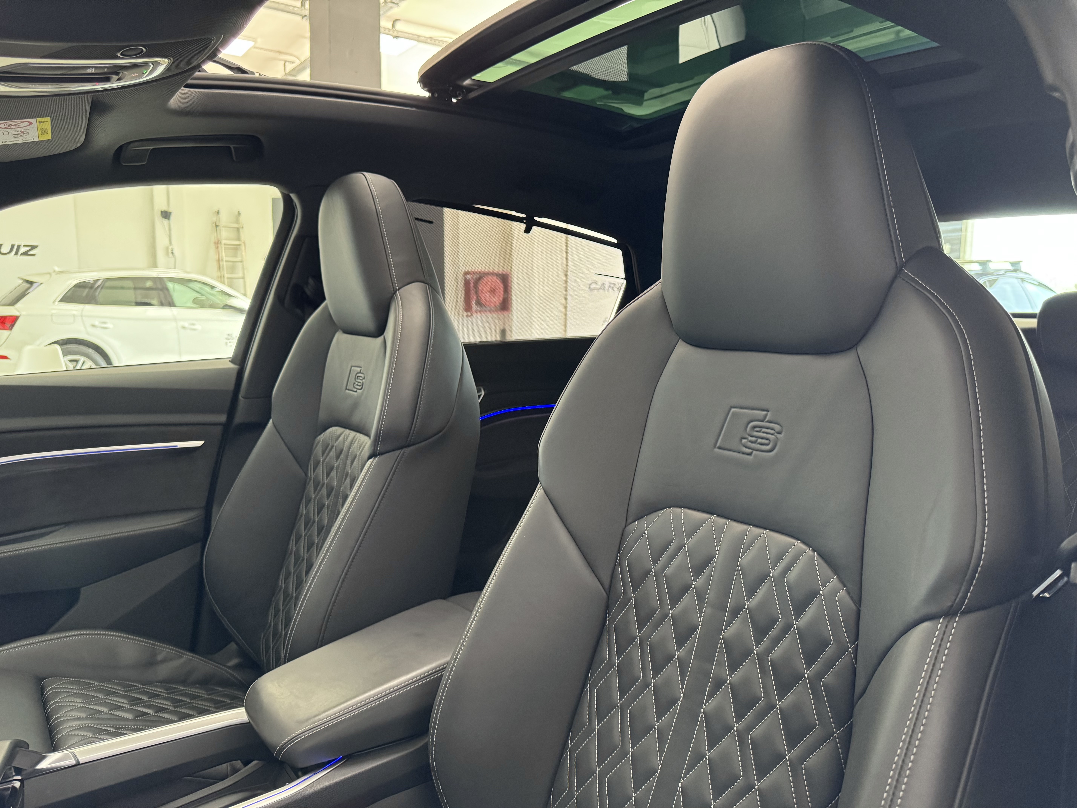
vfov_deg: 56.8
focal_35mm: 24
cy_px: 404
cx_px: 538
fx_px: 747
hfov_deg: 71.6
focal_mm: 6.76
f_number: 1.78
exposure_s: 1/60
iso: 800
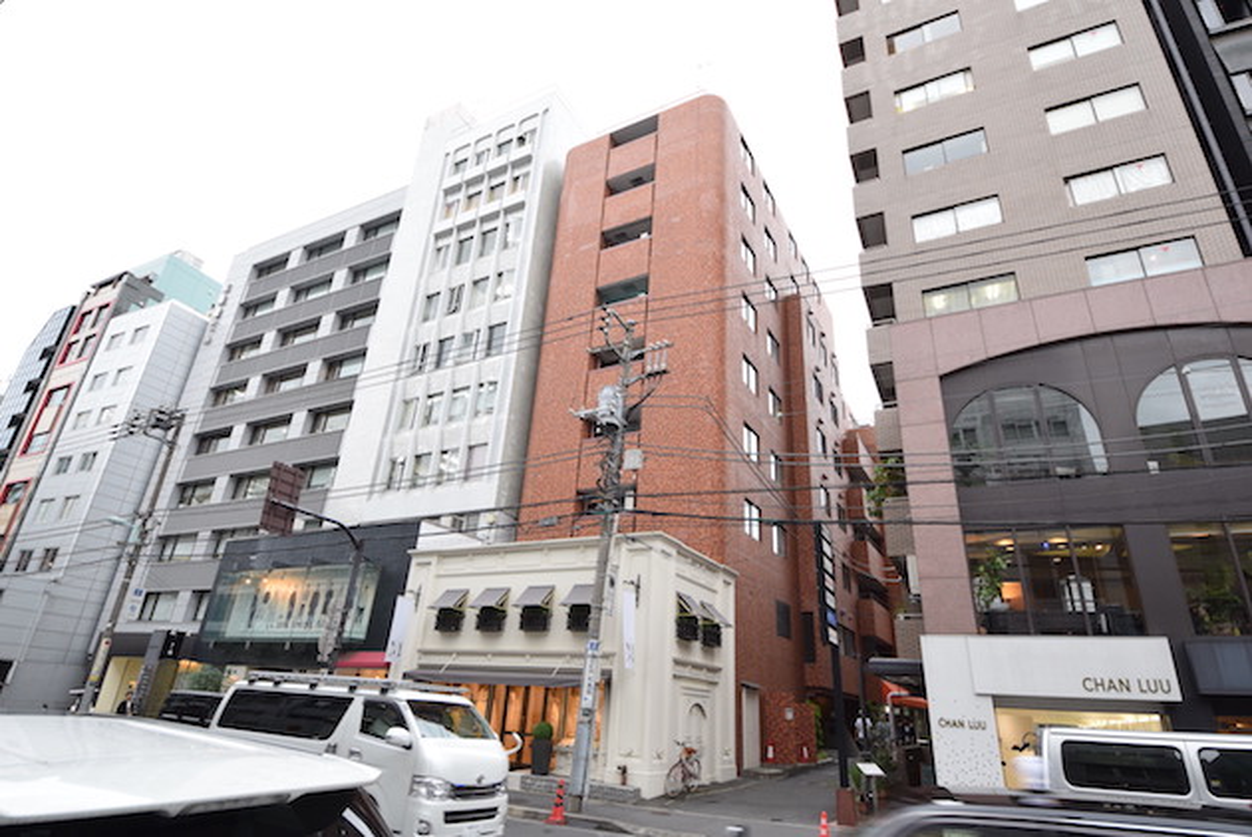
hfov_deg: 90.0
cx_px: 626
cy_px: 418
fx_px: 626
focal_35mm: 18
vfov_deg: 67.5
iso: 800
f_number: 9
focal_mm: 12
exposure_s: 1/80
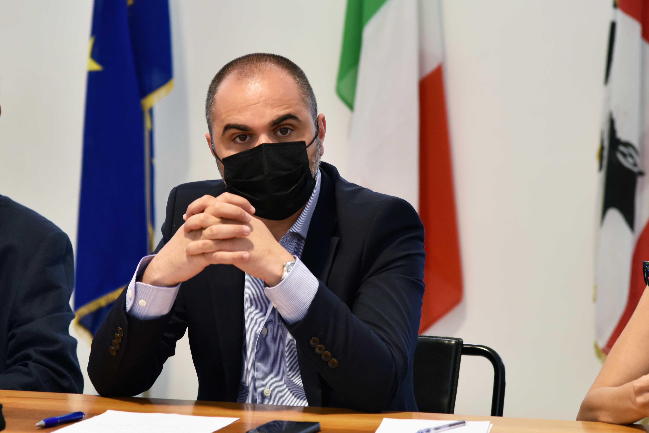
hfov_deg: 17.1
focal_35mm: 120
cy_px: 216
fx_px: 2164
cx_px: 324
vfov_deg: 11.4
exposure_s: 1/80
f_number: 4.5
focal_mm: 120
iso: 800
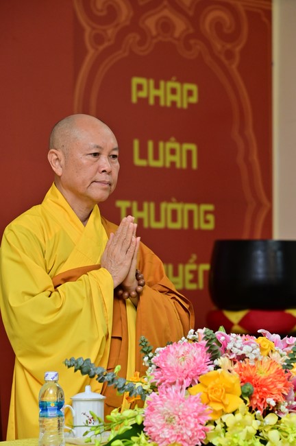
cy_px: 223
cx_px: 148
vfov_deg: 17.1
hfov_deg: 11.4
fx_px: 1483
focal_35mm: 120
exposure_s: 1/160
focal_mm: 120
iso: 1600
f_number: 6.3
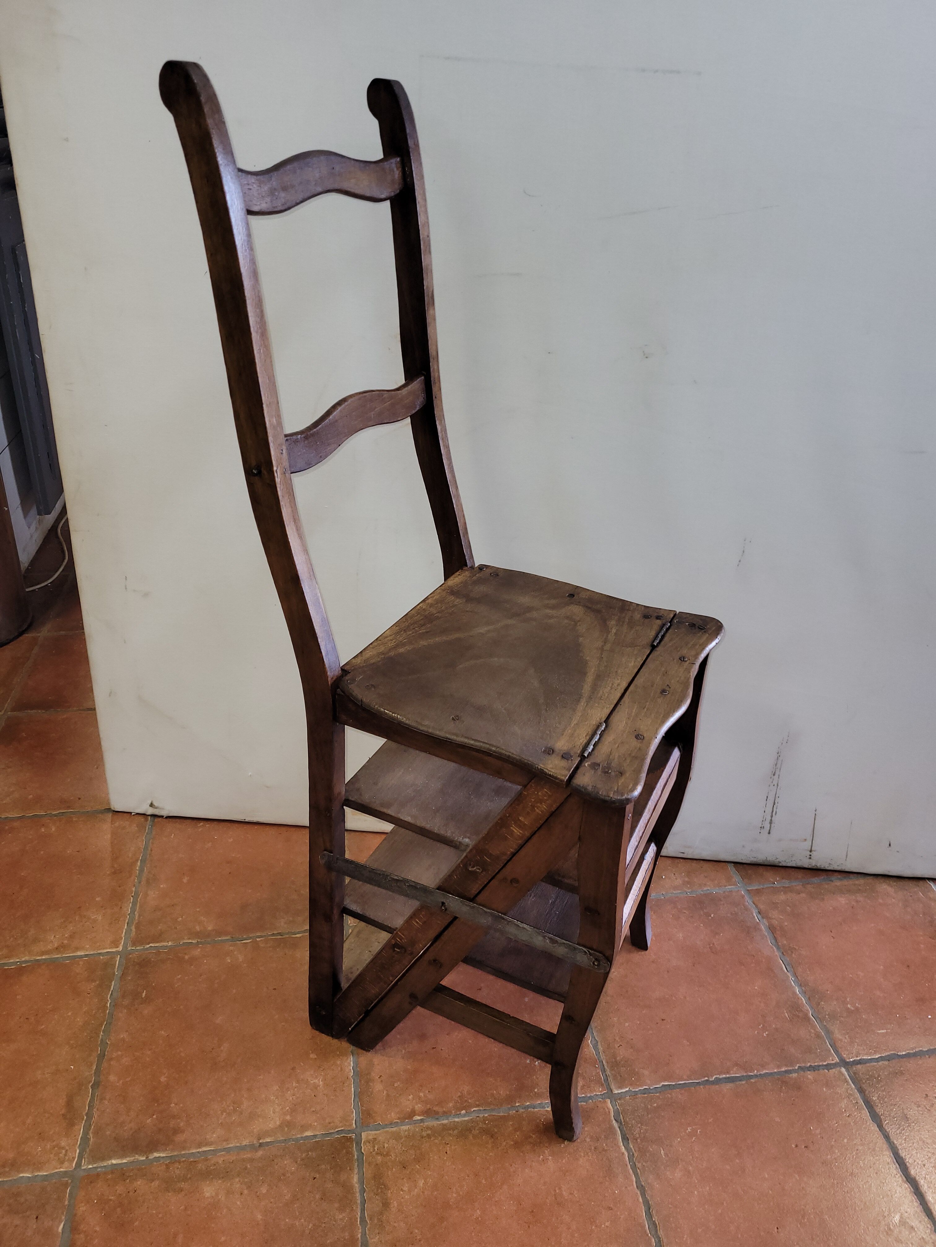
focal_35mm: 26
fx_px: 937
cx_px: 468
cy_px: 624
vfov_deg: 67.3
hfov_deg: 53.1
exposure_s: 1/33
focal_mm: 5.4
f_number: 1.8
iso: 100
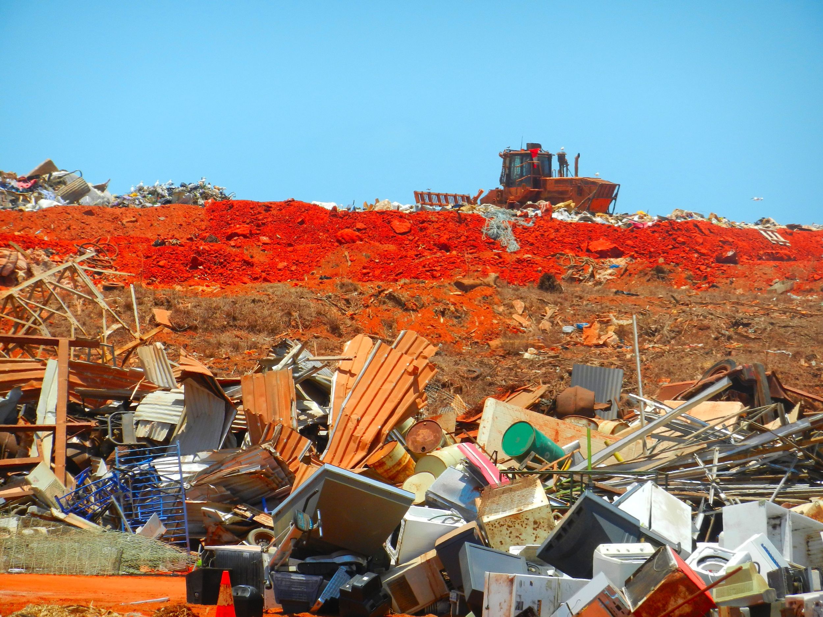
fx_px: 5991
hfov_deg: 7.9
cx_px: 412
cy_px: 308
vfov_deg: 5.9
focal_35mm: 252
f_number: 5.3
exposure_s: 1/800
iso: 160
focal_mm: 45.3
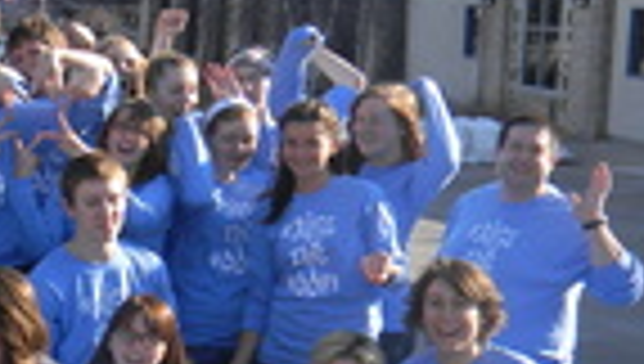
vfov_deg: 11.4
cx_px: -232
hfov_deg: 18.4
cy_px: 236
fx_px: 1830
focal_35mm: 107
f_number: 3.7
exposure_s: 1/330
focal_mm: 6.4
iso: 80
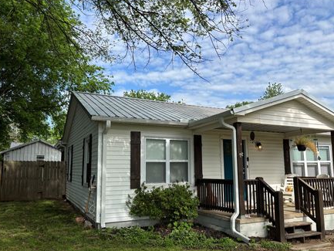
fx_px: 290
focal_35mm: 30
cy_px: 136
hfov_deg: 59.9
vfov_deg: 46.8
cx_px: 182
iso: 50
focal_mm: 5.96
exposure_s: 1/3021
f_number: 1.6
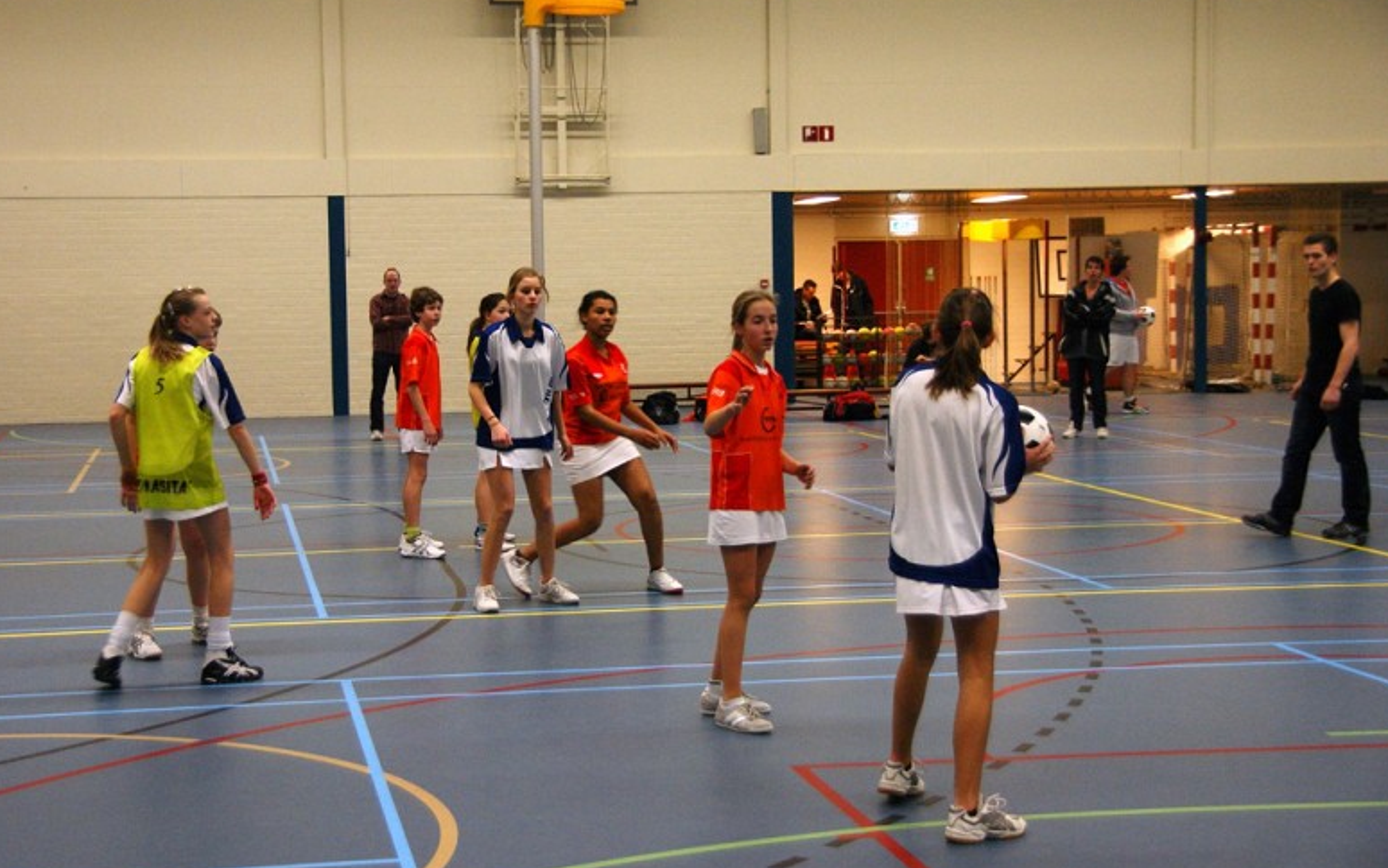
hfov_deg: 37.2
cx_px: 687
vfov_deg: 23.8
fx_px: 2063
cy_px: 414
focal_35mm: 55
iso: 800
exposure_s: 1/100
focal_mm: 35
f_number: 4.5
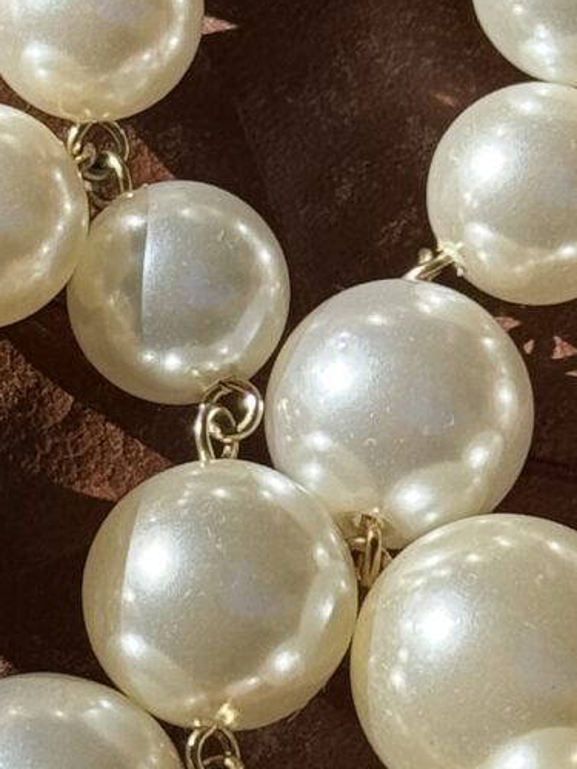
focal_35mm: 246
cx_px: 109
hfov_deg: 6.0
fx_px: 5467
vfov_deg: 8.0
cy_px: 535
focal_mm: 6.76
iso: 64
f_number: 1.78
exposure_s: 1/3257
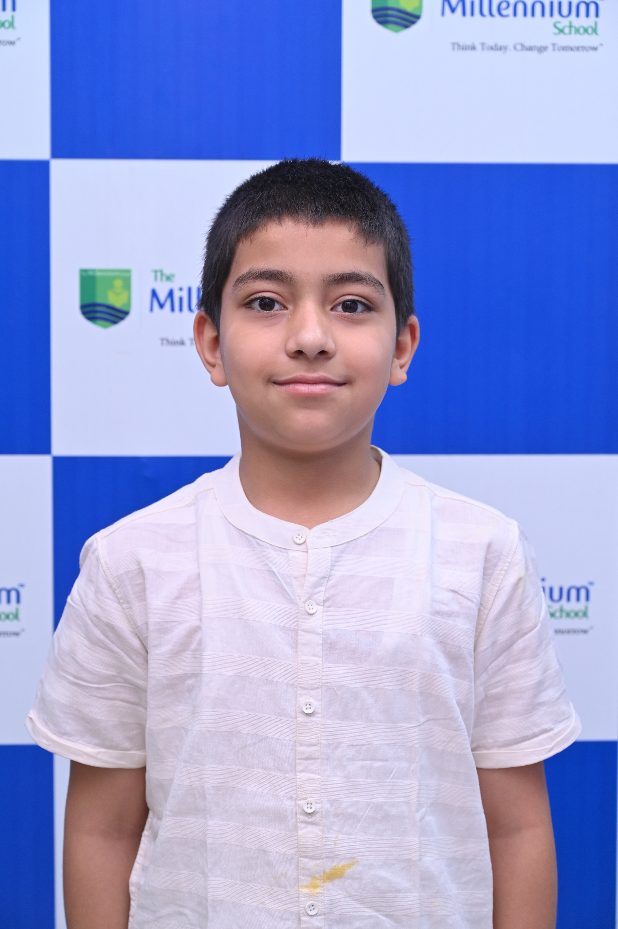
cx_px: 309
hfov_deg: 19.4
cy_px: 464
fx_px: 1805
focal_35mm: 70
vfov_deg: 28.9
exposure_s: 1/125
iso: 800
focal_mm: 70
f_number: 5.6
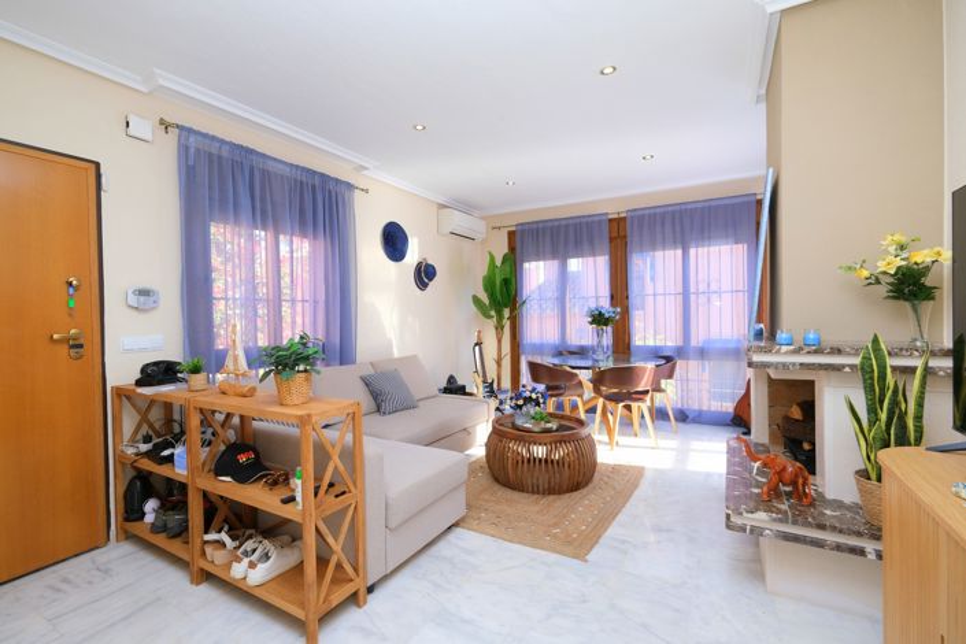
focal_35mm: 15
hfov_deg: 100.4
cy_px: 322
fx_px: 402
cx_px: 483
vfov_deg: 77.3
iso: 400
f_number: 4
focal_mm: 10
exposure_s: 1/125
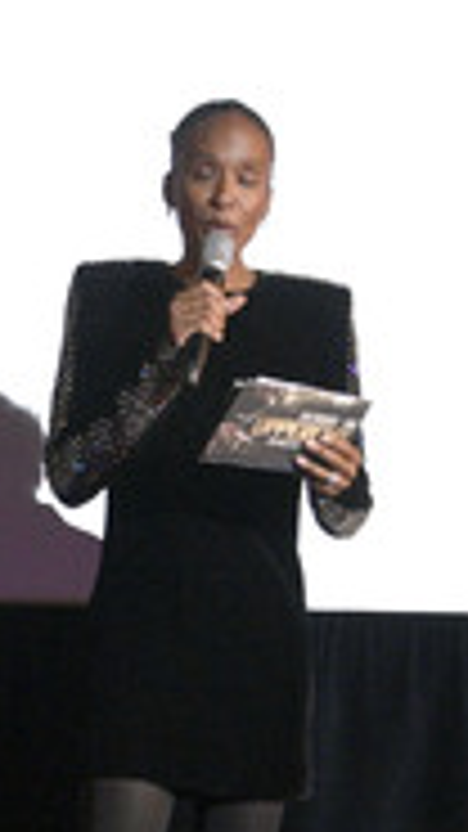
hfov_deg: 7.3
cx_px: 326
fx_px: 3664
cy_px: 648
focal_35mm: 166
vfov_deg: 12.9
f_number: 5.6
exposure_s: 1/160
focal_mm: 65
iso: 6400
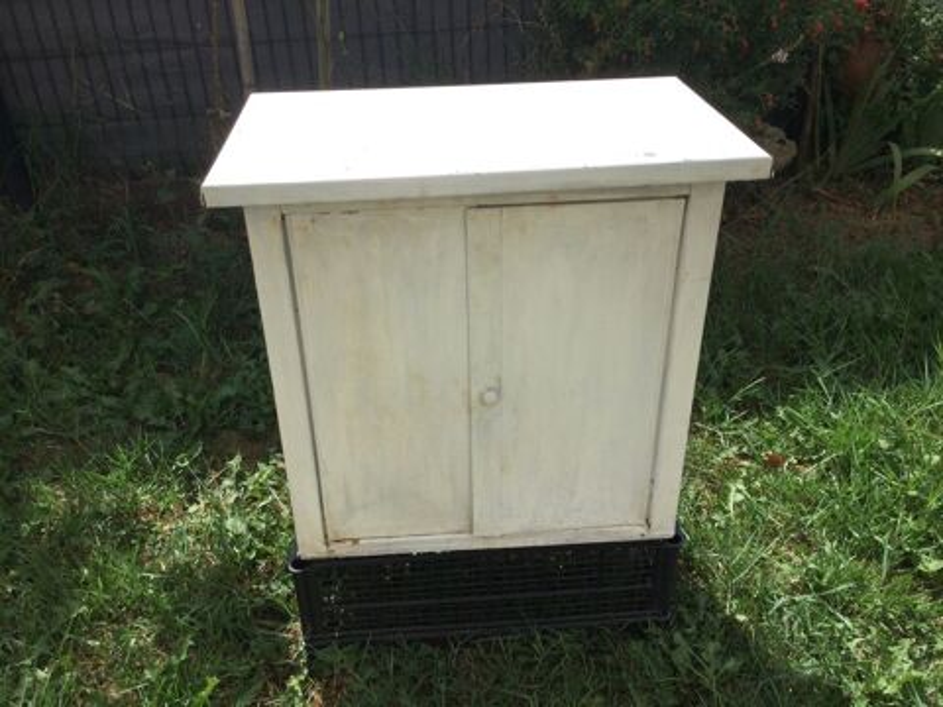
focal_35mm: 31
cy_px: 354
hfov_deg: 58.4
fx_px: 844
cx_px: 472
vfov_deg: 45.4
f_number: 2.4
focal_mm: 3.3
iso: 25
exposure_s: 1/1567
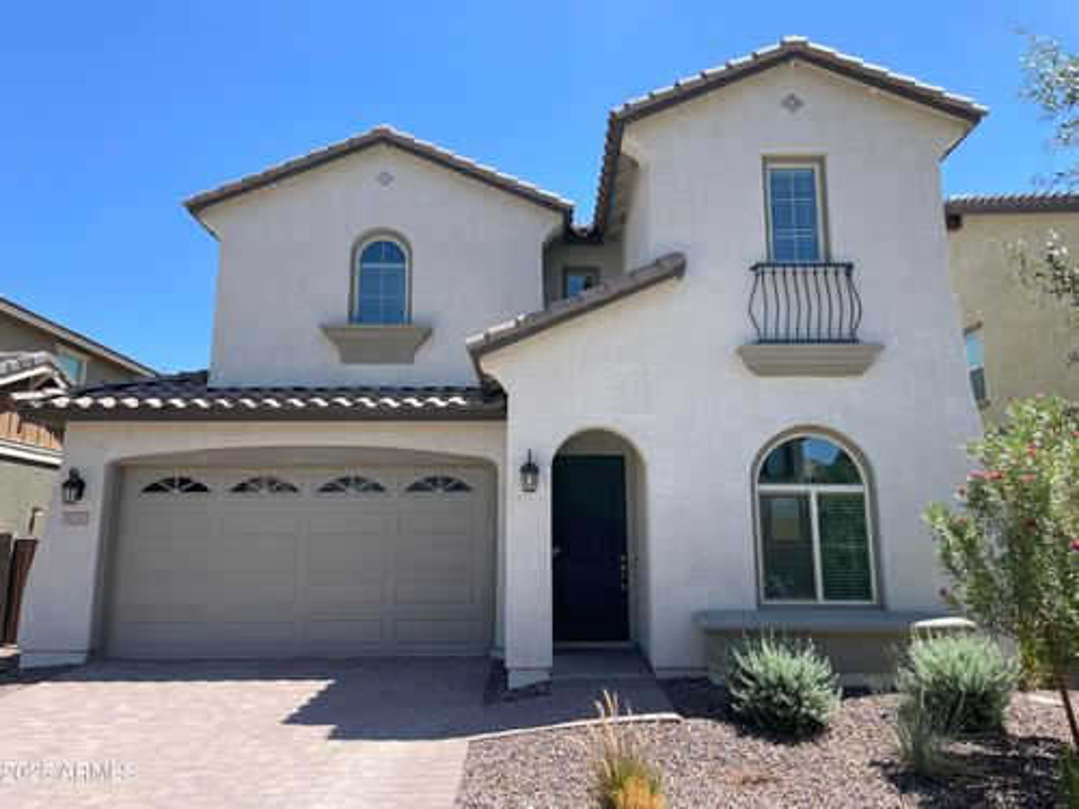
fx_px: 810
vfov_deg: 53.1
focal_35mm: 26
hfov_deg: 67.3
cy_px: 404
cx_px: 540
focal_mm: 4.2
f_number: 1.6
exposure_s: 1/2053
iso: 32
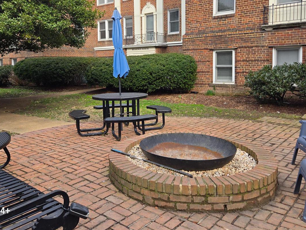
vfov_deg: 44.9
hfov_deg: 58.3
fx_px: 274
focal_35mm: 31
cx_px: 148
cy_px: 79
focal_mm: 5.4
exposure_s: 1/582
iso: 25
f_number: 1.8
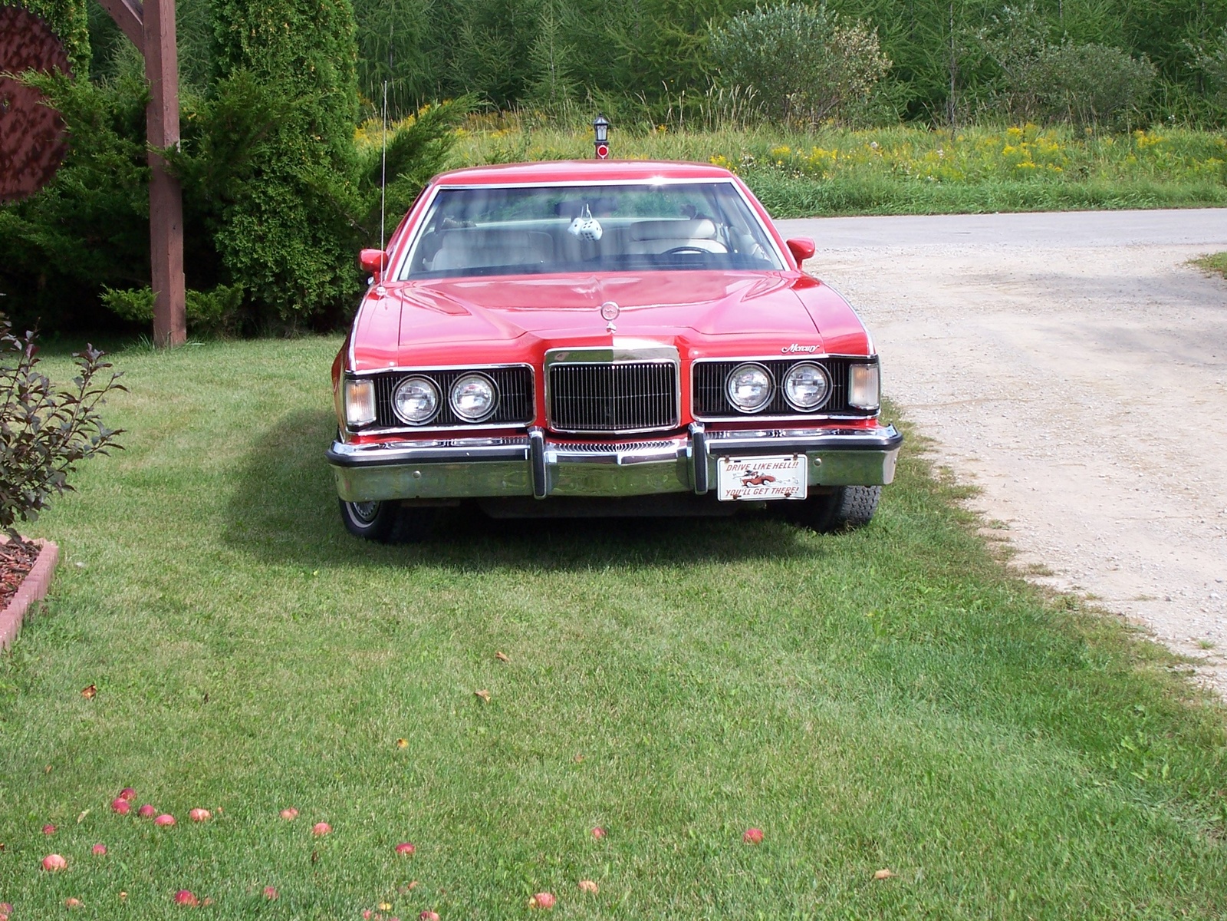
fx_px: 3048
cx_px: 614
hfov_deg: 22.8
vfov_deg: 17.2
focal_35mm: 86
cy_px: 460
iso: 80
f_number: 4.8
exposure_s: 1/250
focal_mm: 14.7
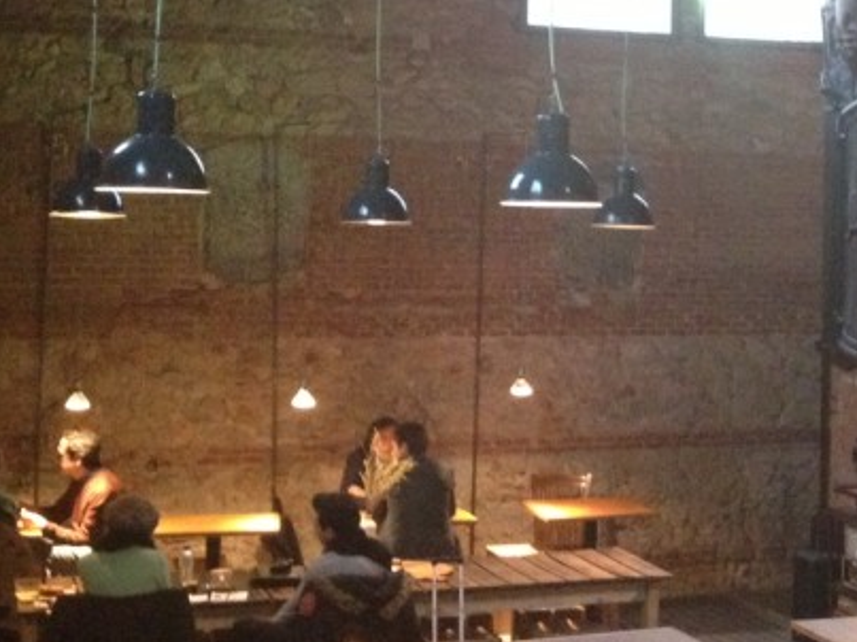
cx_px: 917
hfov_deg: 21.0
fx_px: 2203
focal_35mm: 89
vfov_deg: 16.5
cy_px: 200
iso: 500
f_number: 2.4
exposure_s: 1/15
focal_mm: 4.28
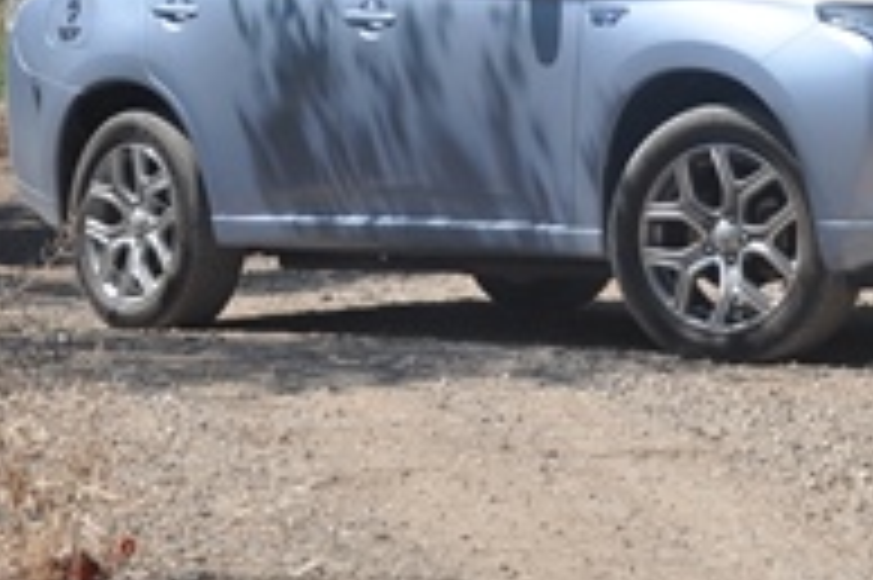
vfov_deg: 8.0
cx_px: 639
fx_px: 4095
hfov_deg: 12.1
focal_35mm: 169
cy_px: -133
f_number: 8
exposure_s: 1/500
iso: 250
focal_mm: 42
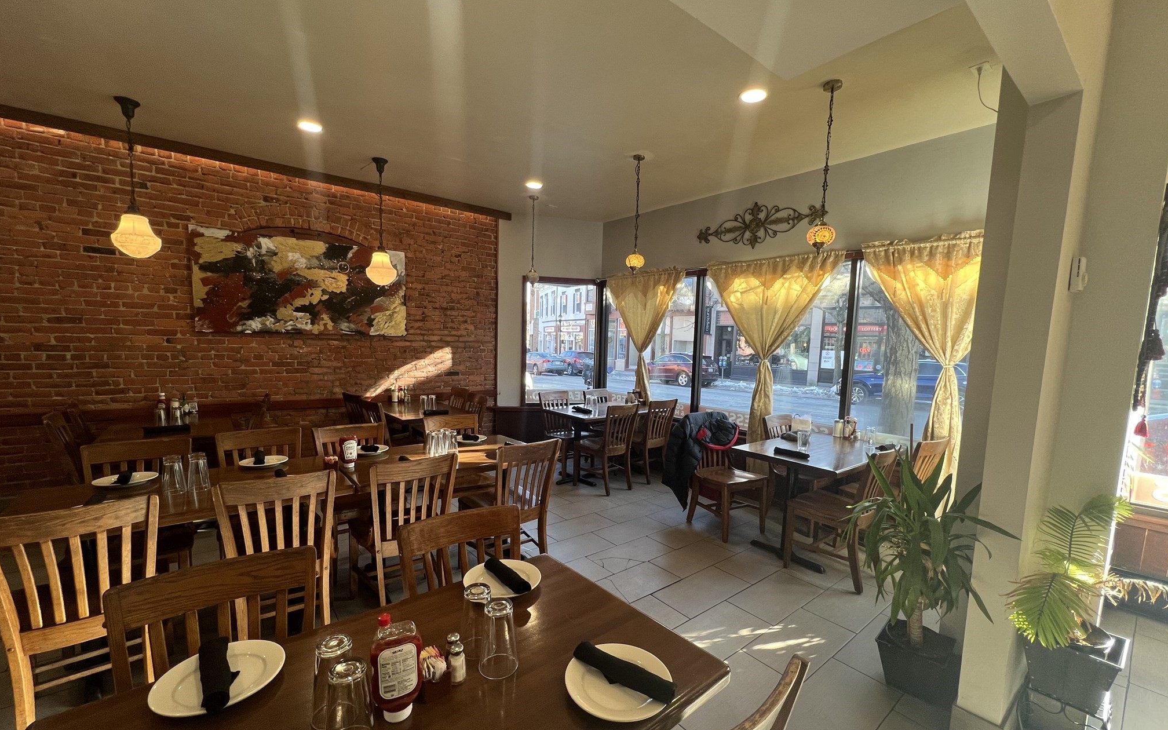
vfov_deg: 78.6
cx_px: 582
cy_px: 386
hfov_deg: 105.3
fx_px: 446
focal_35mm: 14
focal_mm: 1.57
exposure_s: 1/120
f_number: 1.8
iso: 100
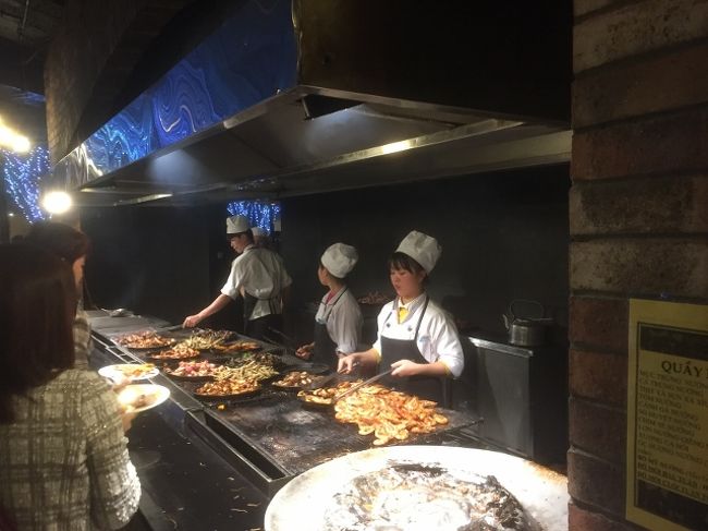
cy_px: 266
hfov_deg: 61.7
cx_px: 354
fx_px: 593
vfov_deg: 48.2
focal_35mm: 29
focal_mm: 4.15
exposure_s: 1/33
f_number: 2.2
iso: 250
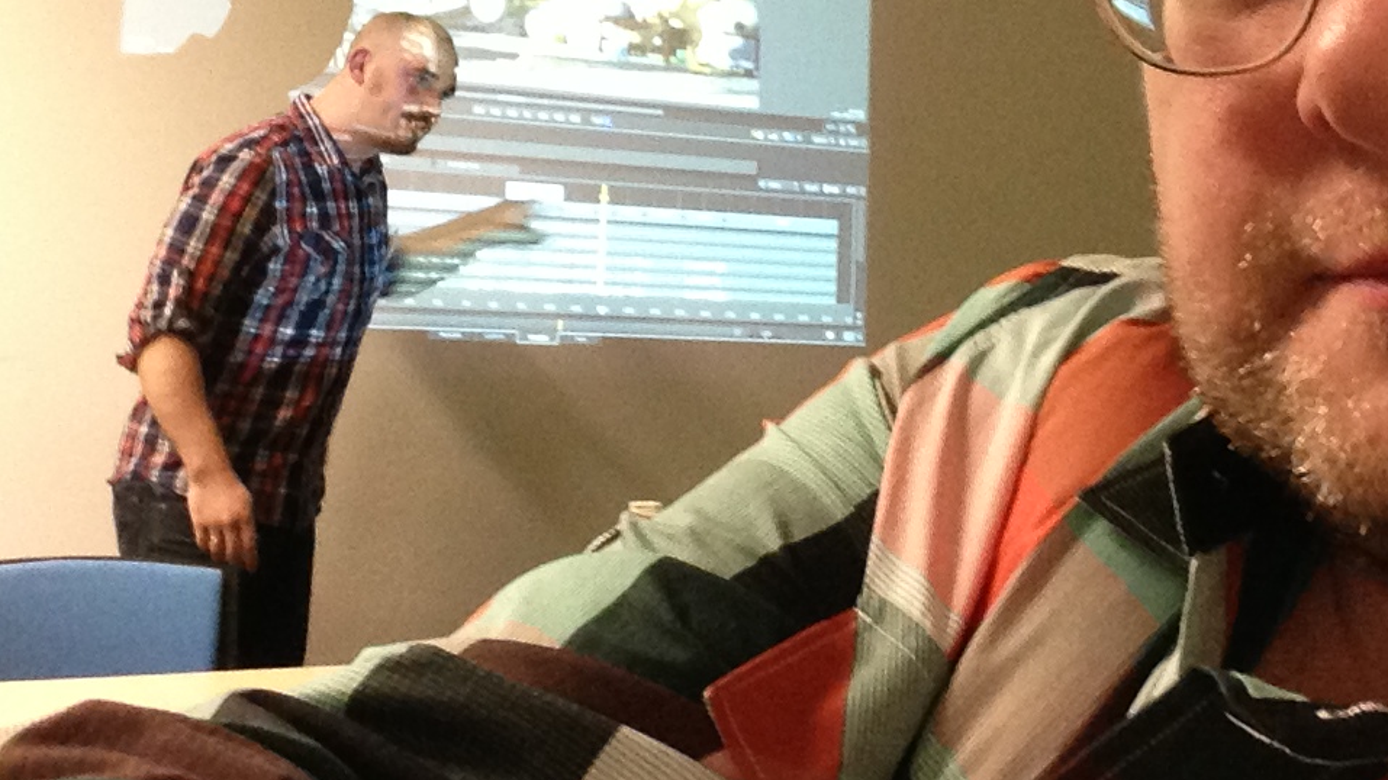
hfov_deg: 40.5
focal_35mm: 51
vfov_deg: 23.2
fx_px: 1877
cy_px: 162
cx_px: 801
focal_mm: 2.18
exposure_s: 1/15
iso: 250
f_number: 2.4
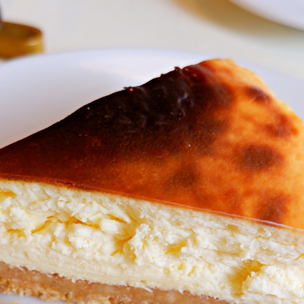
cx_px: 92
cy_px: 285
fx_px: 676
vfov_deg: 24.5
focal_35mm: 68
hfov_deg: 25.2
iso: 200
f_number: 3.5
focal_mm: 15
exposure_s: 1/45
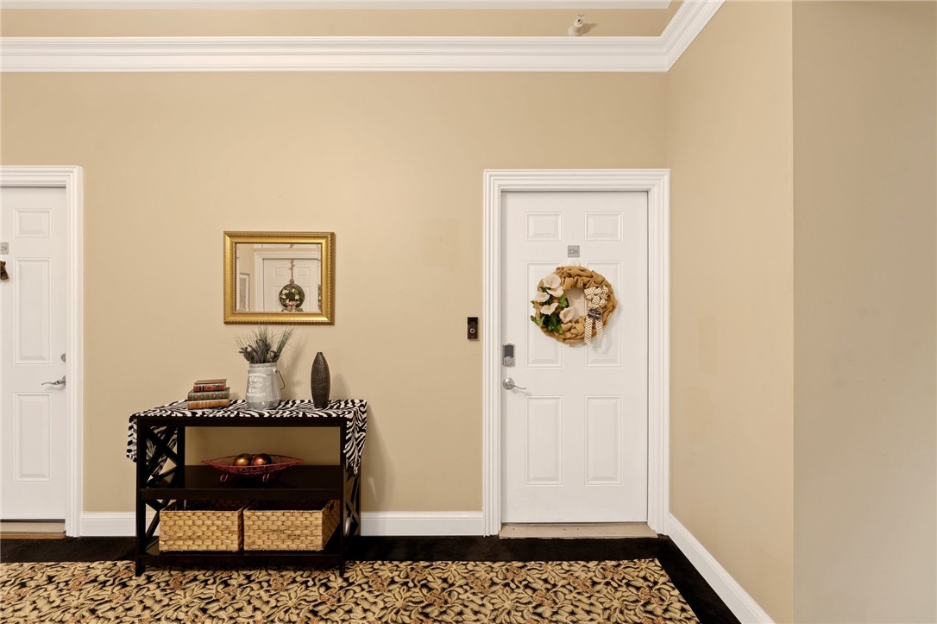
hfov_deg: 97.5
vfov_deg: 74.4
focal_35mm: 16
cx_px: 468
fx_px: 411
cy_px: 312
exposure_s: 2.5
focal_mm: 15.8
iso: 320
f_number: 7.1
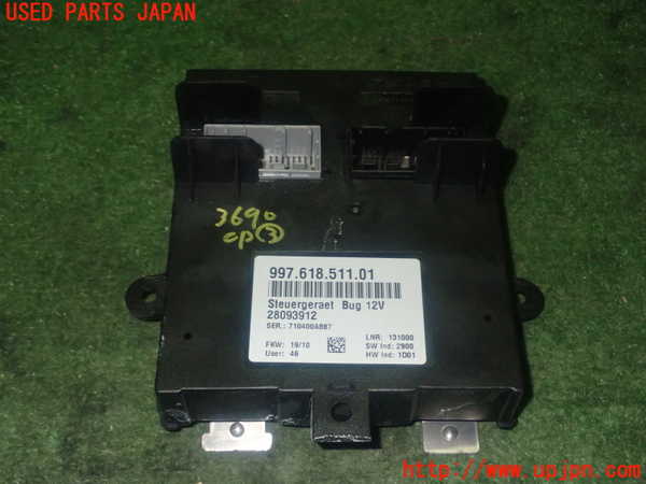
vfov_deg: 29.1
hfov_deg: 38.2
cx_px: 323
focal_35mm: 50
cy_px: 242
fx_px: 933
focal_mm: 9.01
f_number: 9
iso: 800
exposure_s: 1/50
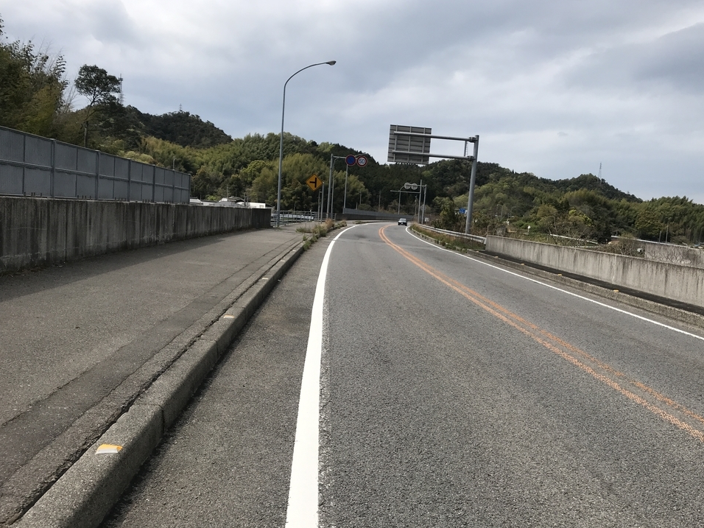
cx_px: 376
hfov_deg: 59.9
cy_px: 258
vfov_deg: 46.8
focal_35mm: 30
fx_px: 610
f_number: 1.8
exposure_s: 1/3096
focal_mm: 3.99
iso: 20
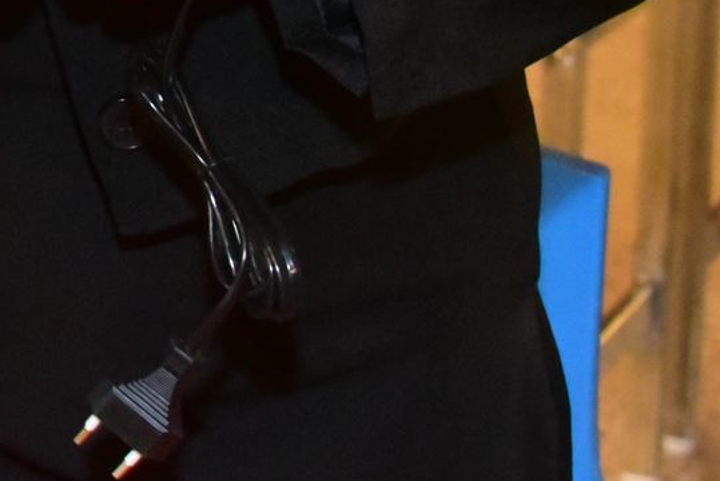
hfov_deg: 9.8
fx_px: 4082
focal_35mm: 204
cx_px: -287
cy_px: -578
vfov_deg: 6.5
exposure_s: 1/100
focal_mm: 44
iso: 8000
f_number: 6.3
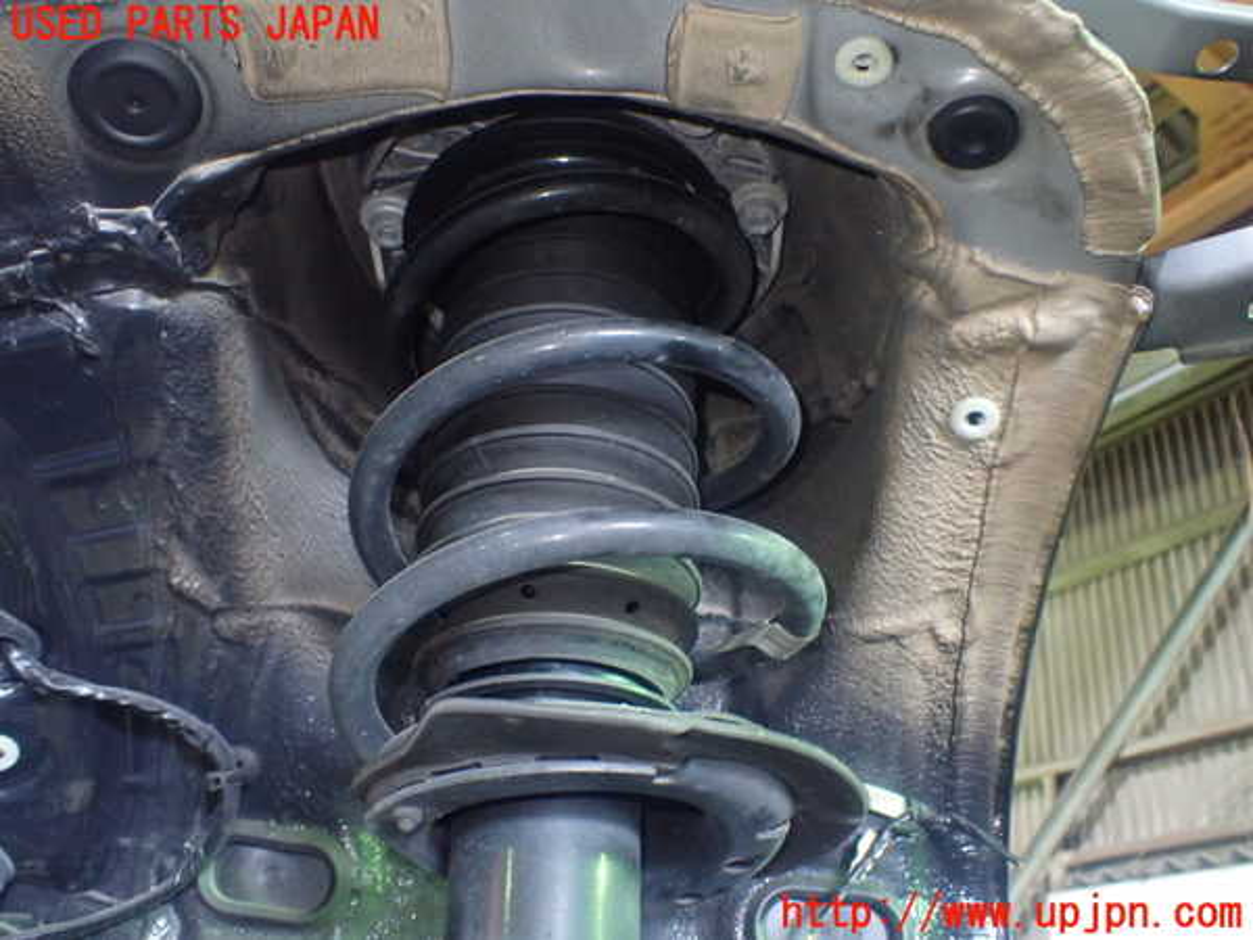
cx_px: 626
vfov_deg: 46.8
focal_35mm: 30
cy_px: 470
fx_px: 1086
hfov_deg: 60.0
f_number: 2.3
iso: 800
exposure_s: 1/30
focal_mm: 5.4
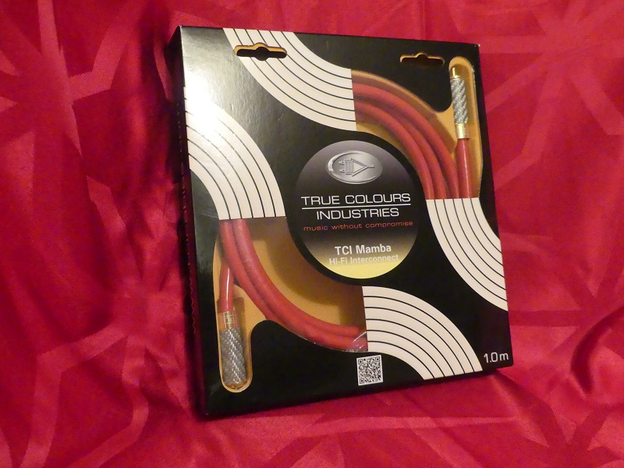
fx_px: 649
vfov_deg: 39.7
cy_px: 234
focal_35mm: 36
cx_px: 312
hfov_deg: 51.4
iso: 3200
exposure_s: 1/80
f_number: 2.8
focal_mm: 6.4
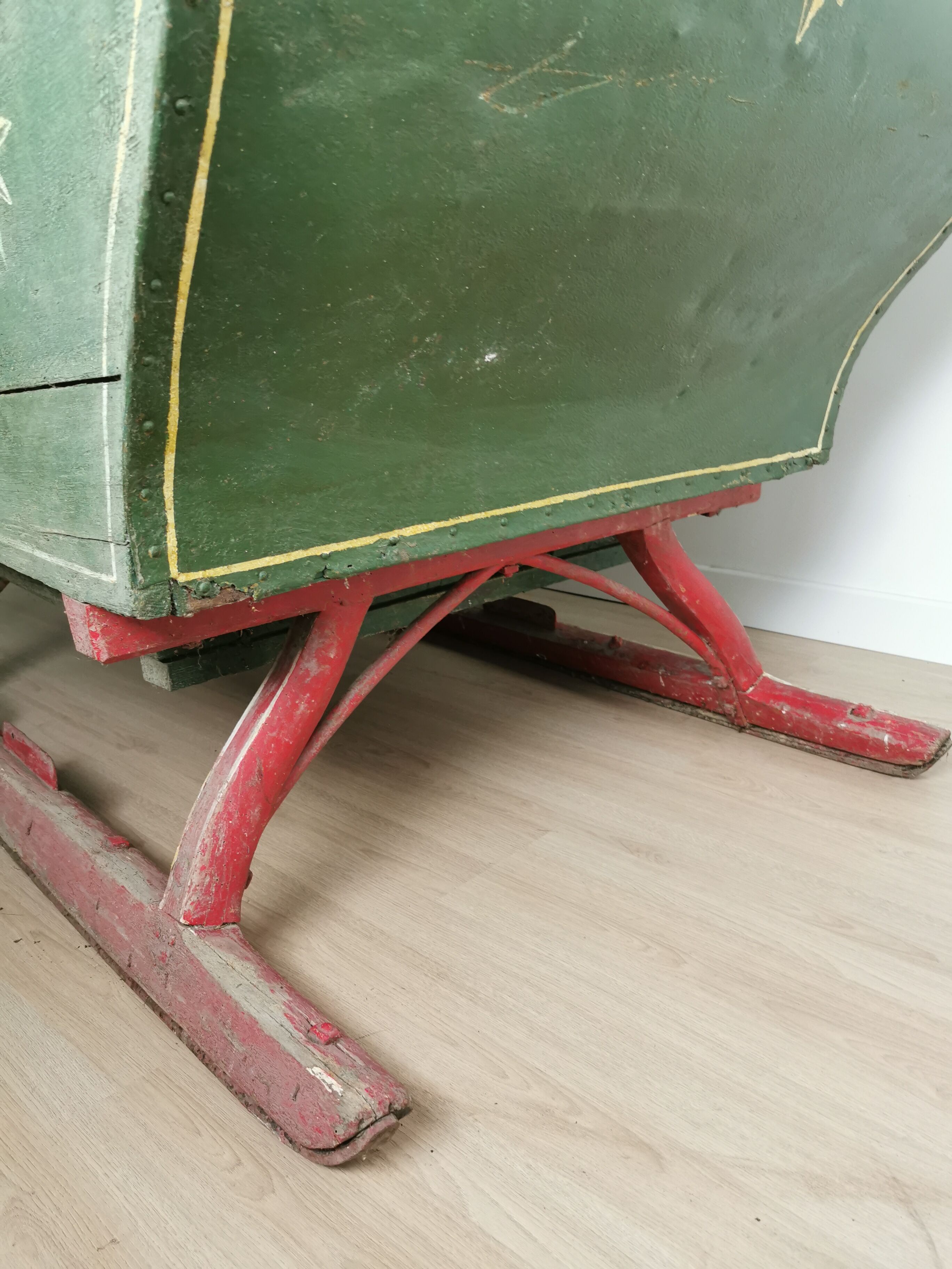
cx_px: 476
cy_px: 634
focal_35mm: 27
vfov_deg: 65.3
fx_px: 990
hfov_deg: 51.4
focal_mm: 5.56
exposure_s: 1/50
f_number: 1.6
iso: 200
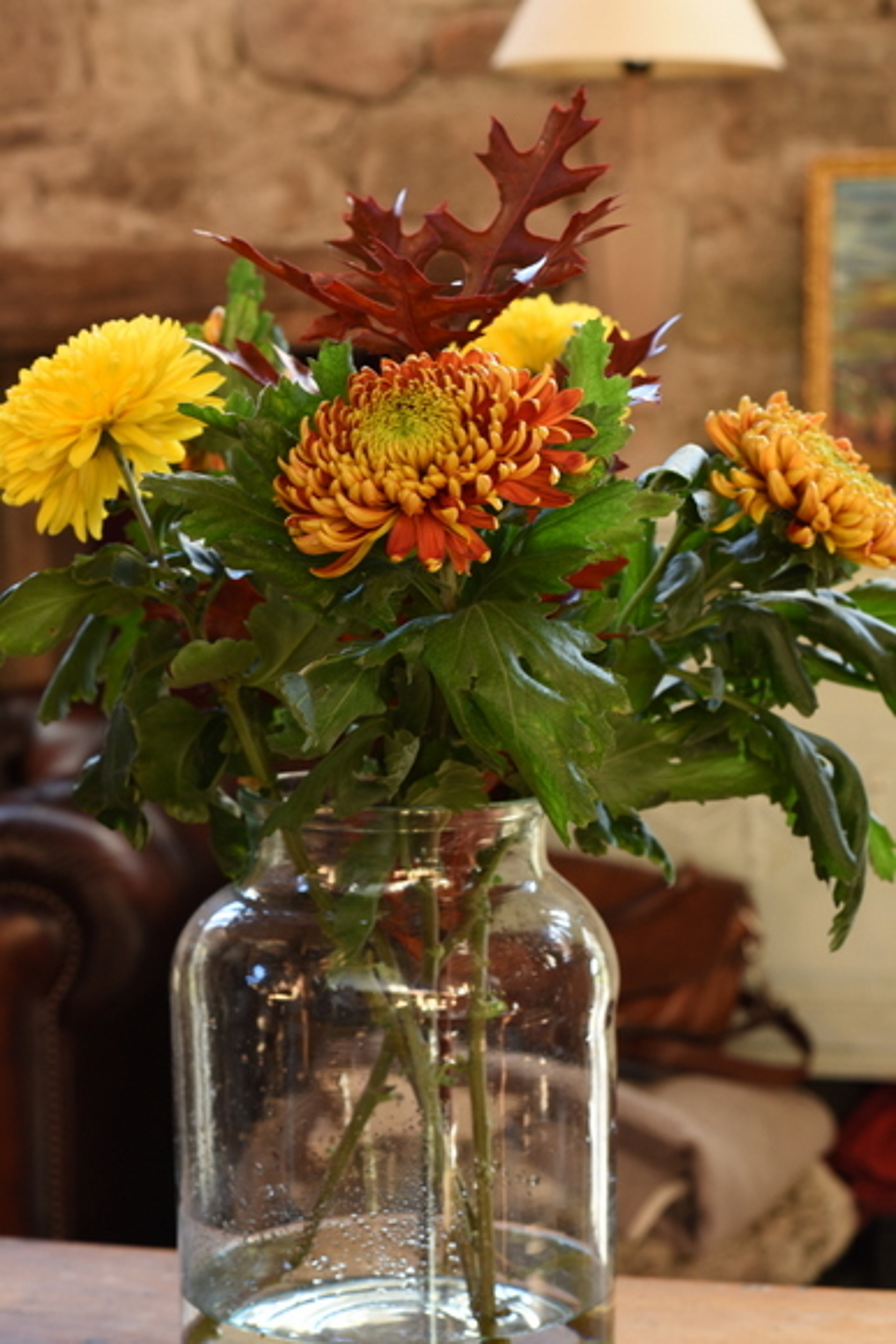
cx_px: 448
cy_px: 672
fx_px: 3171
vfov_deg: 23.9
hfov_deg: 16.1
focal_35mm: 85
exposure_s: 1/13
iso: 320
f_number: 7.1
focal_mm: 85
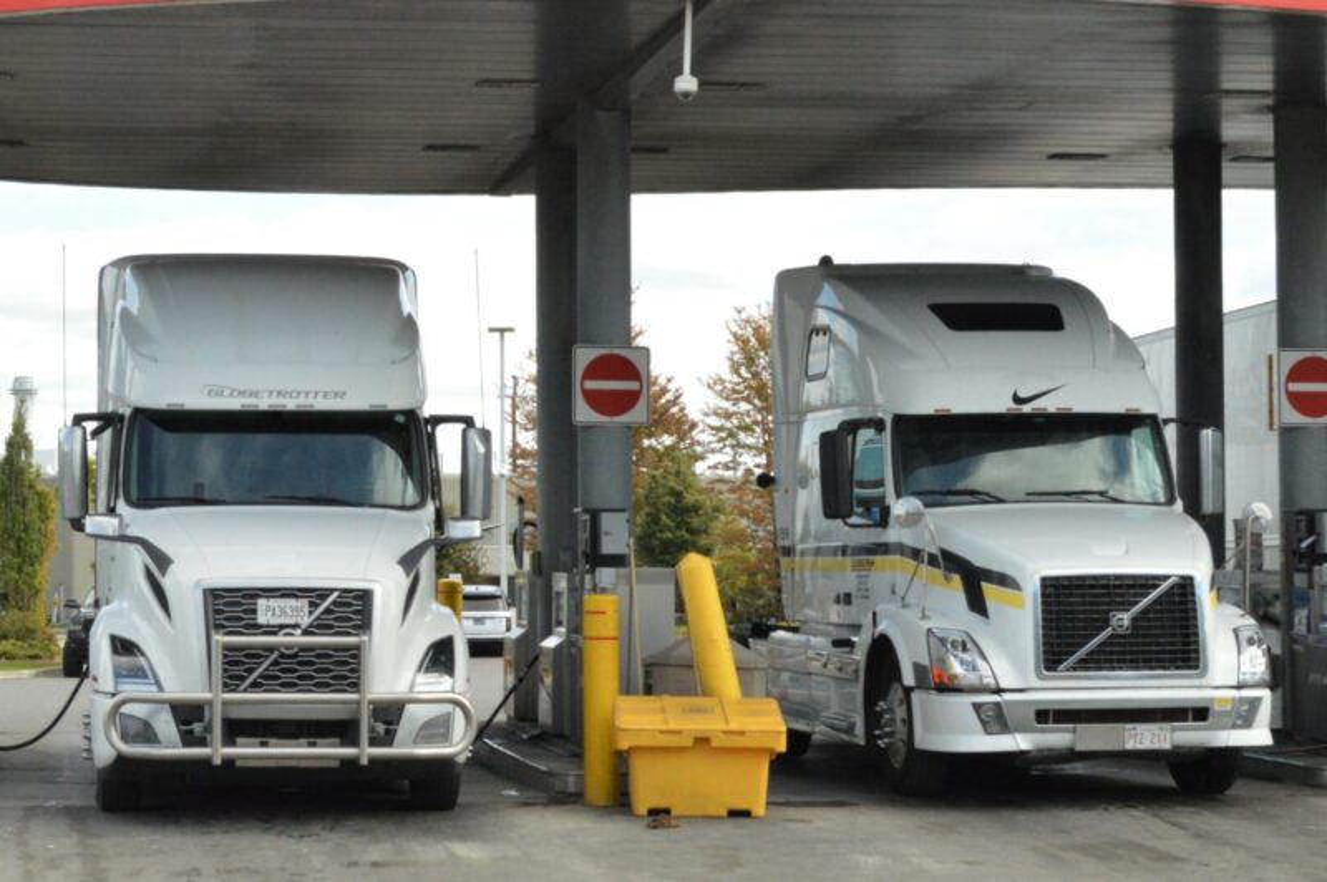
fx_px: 1768
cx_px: 664
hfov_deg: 41.1
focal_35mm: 48
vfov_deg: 28.0
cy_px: 441
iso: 1600
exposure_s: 1/640
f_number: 11
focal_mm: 32
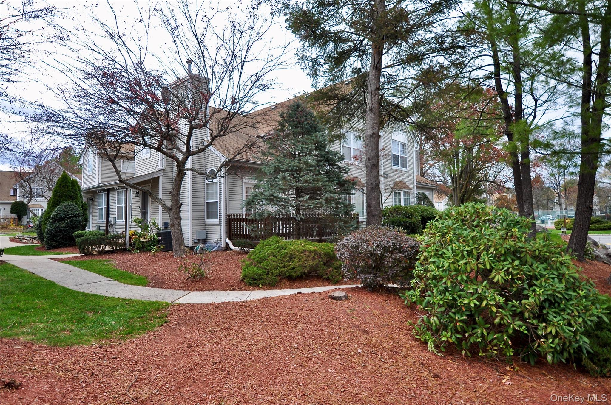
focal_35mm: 20
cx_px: 306
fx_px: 331
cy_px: 202
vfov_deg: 63.1
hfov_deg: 85.5
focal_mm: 13
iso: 400
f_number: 4.5
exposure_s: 1/80
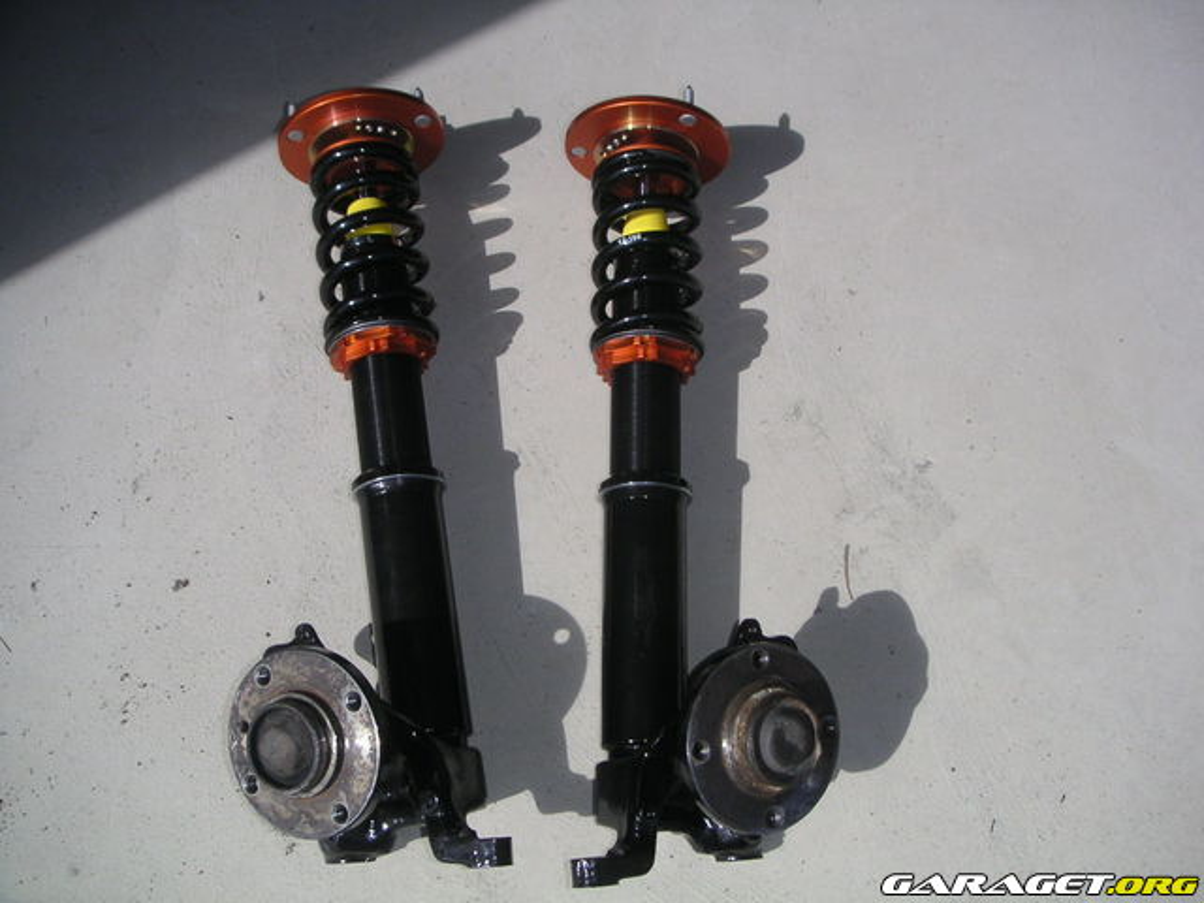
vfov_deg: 37.7
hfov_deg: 49.0
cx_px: 602
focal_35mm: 38
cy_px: 452
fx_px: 1322
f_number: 6.7
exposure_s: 1/350
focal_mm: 6
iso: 50
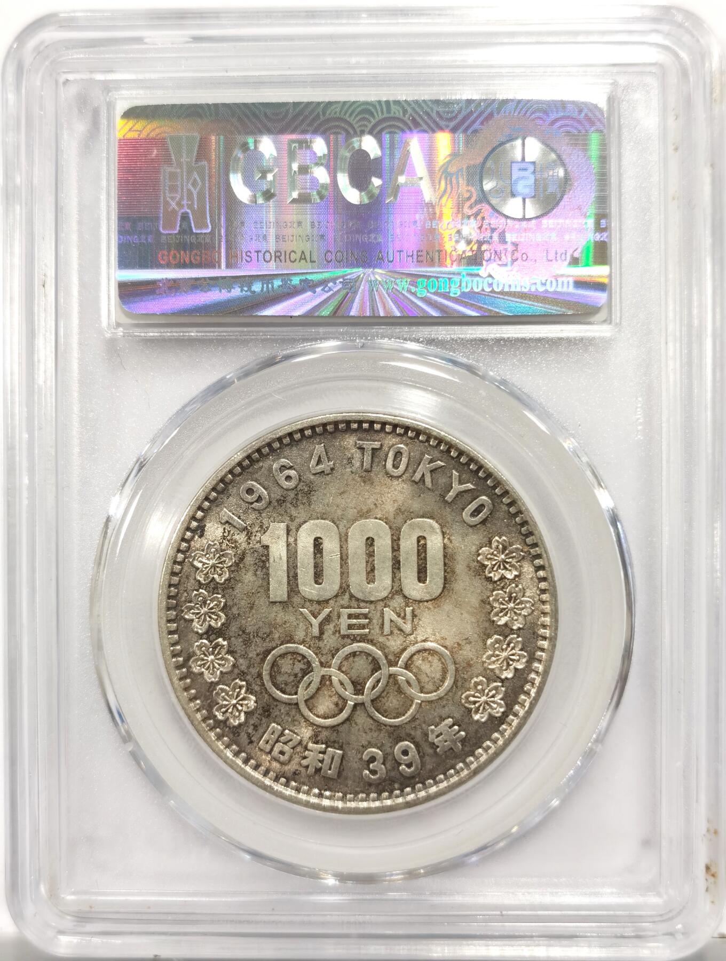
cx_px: 363
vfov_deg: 35.5
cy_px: 480
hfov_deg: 27.2
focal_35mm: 54
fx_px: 1503
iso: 160
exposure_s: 1/100
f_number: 16
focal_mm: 5.56
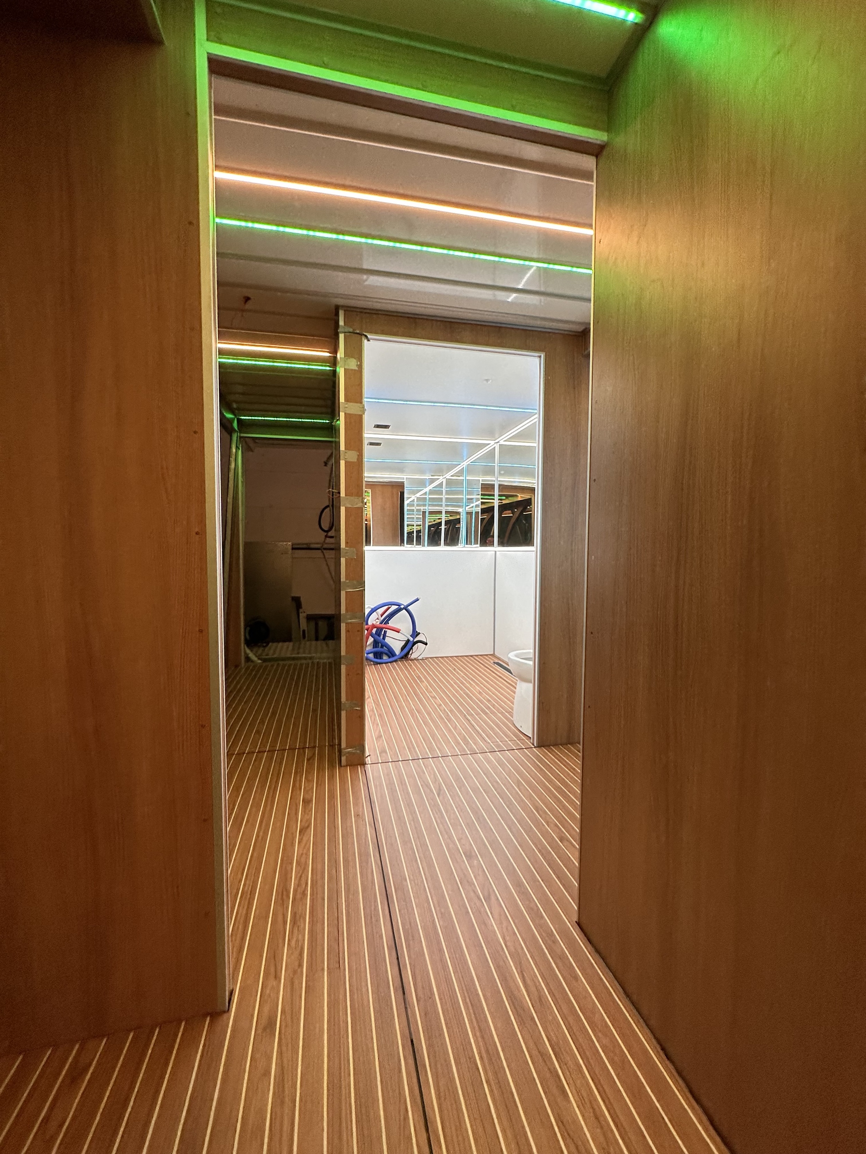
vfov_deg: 102.1
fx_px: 467
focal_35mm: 14
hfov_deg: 85.7
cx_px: 433
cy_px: 577
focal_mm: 2.22
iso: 80
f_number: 2.2
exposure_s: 1/99
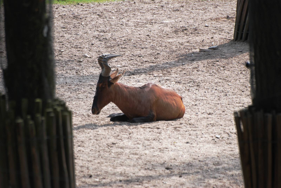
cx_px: 140
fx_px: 3517
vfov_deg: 3.1
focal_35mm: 450
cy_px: 94
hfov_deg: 4.6
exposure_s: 1/500
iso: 220
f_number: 5.6
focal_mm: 300
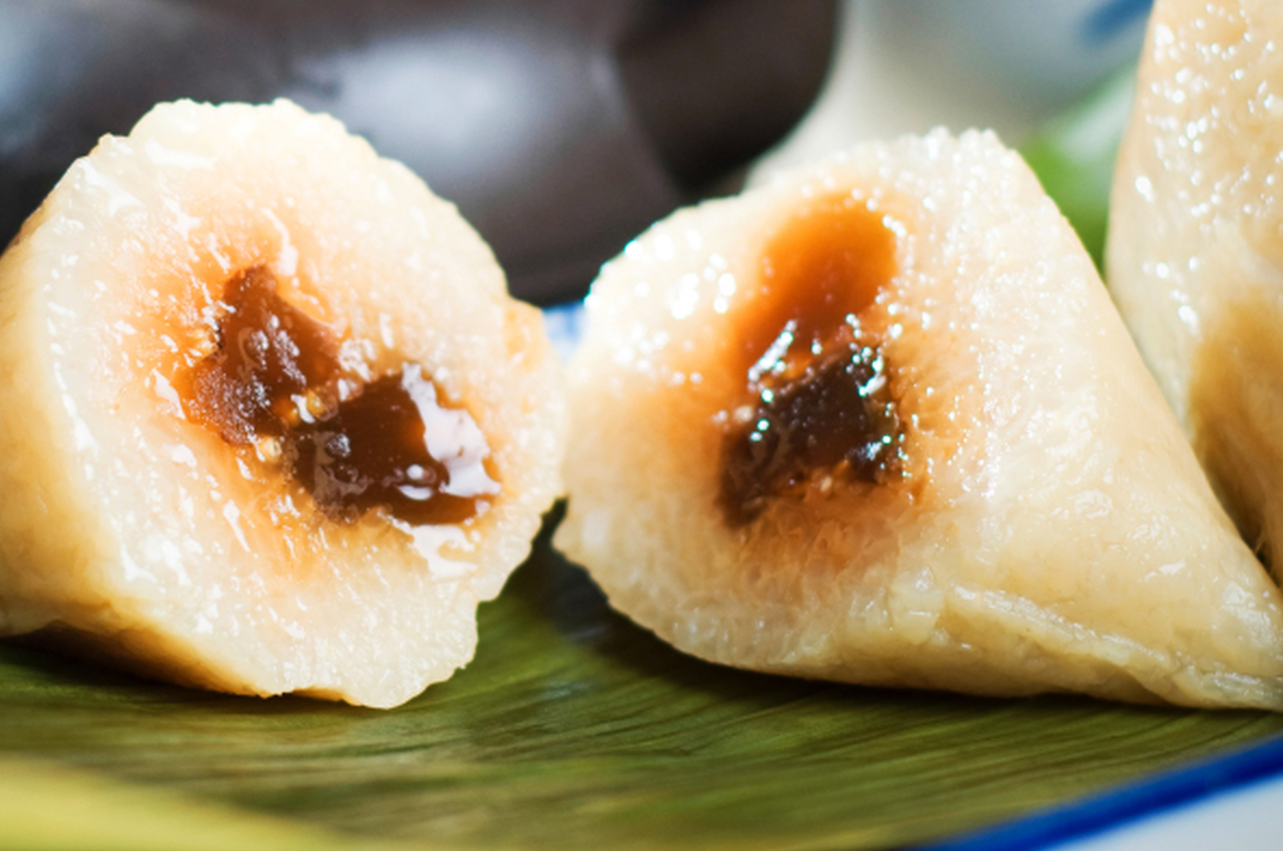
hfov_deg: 15.7
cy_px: 191
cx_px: 356
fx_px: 4625
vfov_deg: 10.5
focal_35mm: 130
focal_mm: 50
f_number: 3.2
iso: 125
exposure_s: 1/125
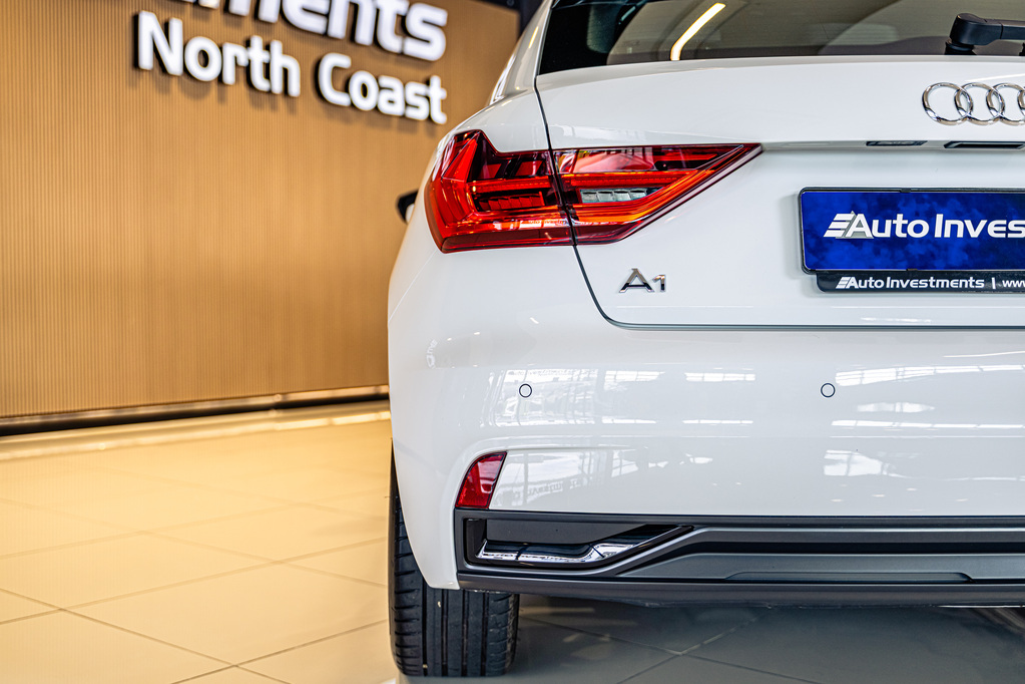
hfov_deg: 48.5
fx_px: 1139
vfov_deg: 33.4
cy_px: 342
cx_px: 512
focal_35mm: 40
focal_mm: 40
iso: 400
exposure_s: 1/200
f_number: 2.8
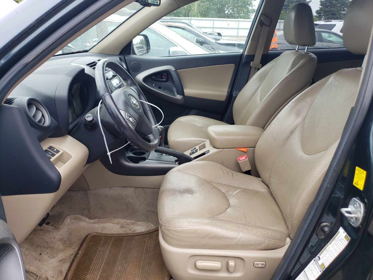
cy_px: 140
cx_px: 186
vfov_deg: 53.1
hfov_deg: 67.3
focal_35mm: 26
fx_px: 280
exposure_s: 1/244
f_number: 1.5
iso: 50
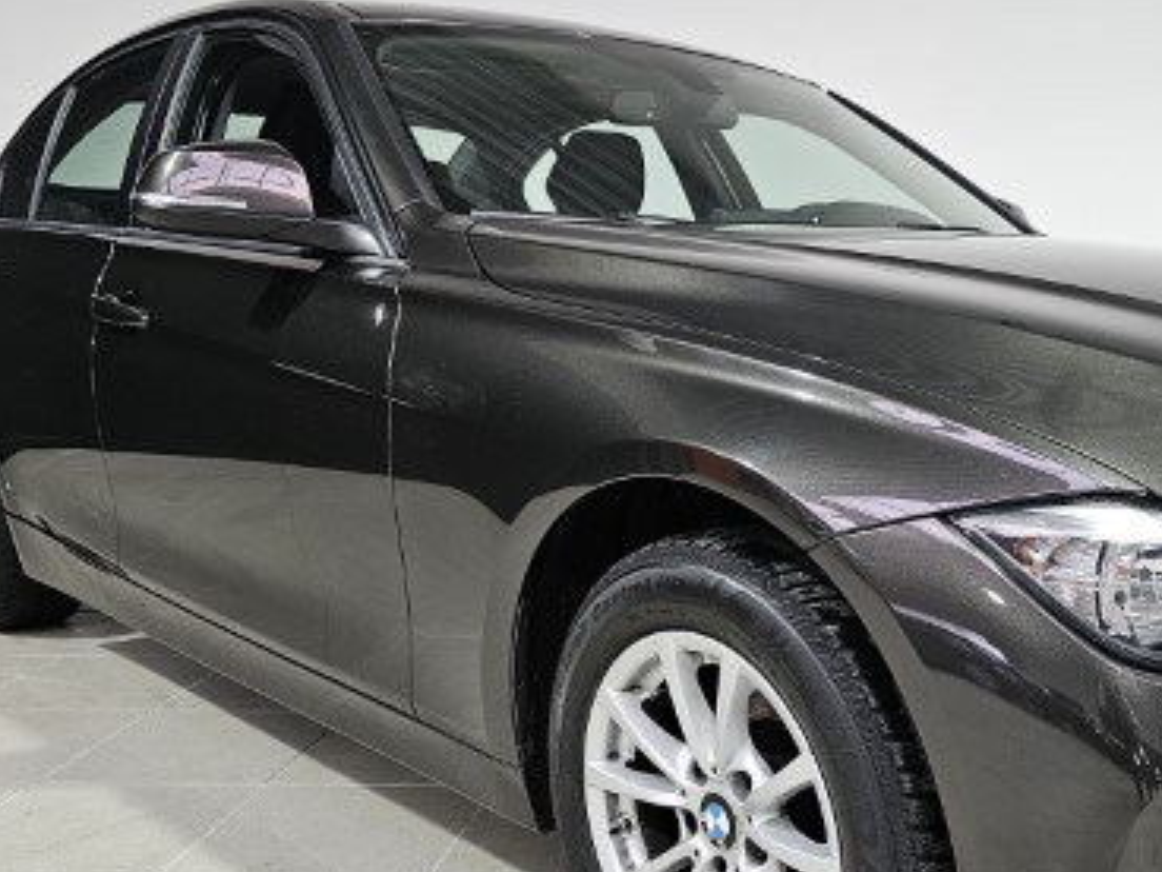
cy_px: 584
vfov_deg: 35.6
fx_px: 1343
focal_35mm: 40
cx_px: 875
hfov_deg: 45.2
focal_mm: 6.3
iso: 250
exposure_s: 1/180
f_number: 1.7
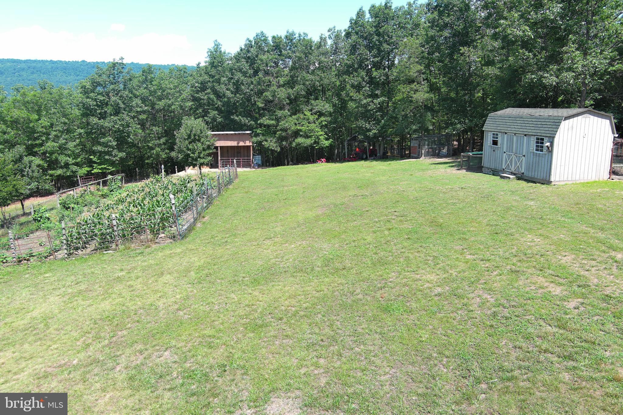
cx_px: 312
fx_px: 502
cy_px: 208
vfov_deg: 45.0
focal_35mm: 29
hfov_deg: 63.7
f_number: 2.8
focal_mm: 10.57
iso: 100
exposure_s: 1/473
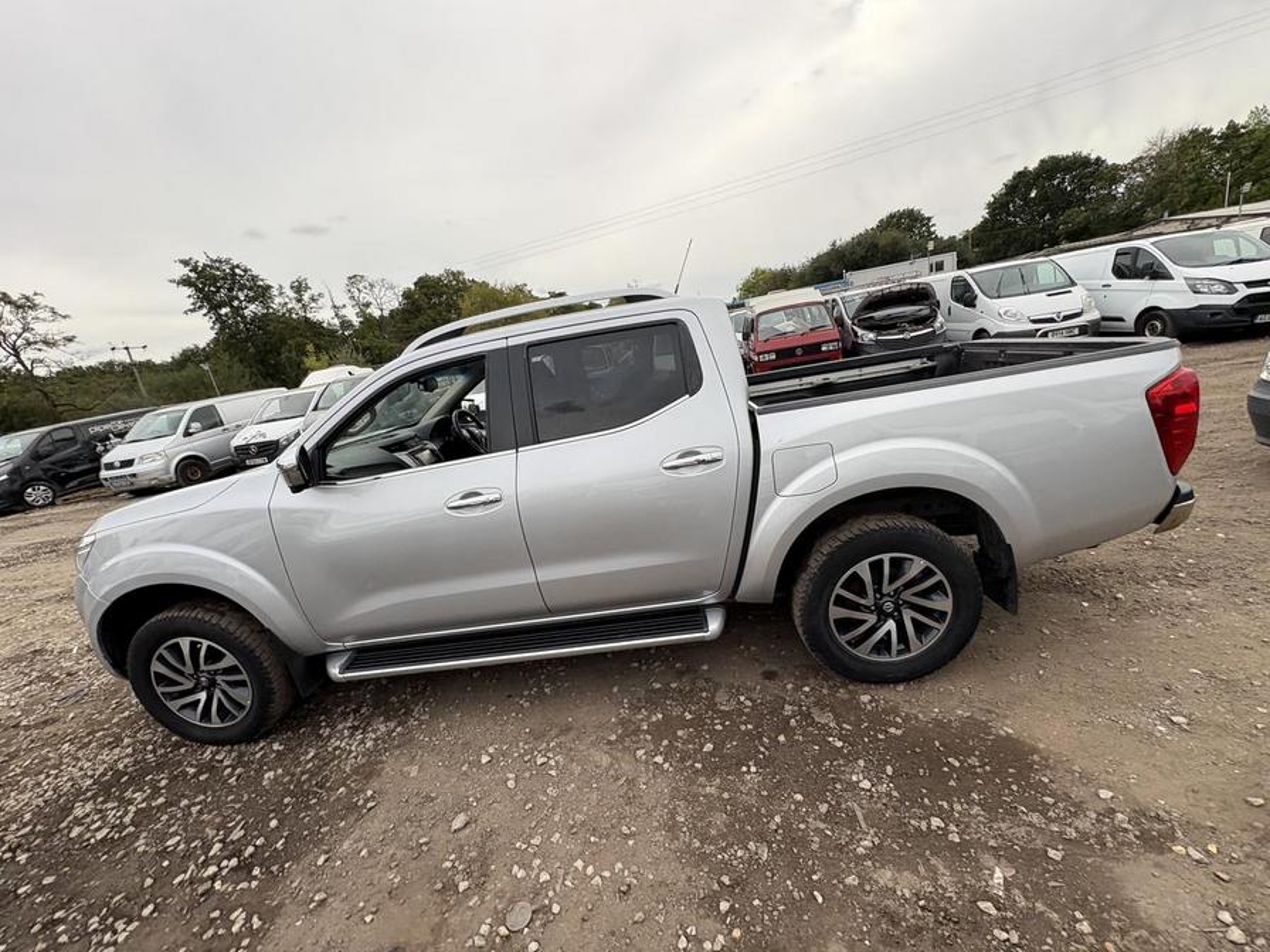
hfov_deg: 102.1
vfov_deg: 85.7
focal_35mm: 14
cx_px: 635
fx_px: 514
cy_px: 476
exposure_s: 1/416
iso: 40
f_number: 2.2
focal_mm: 2.22
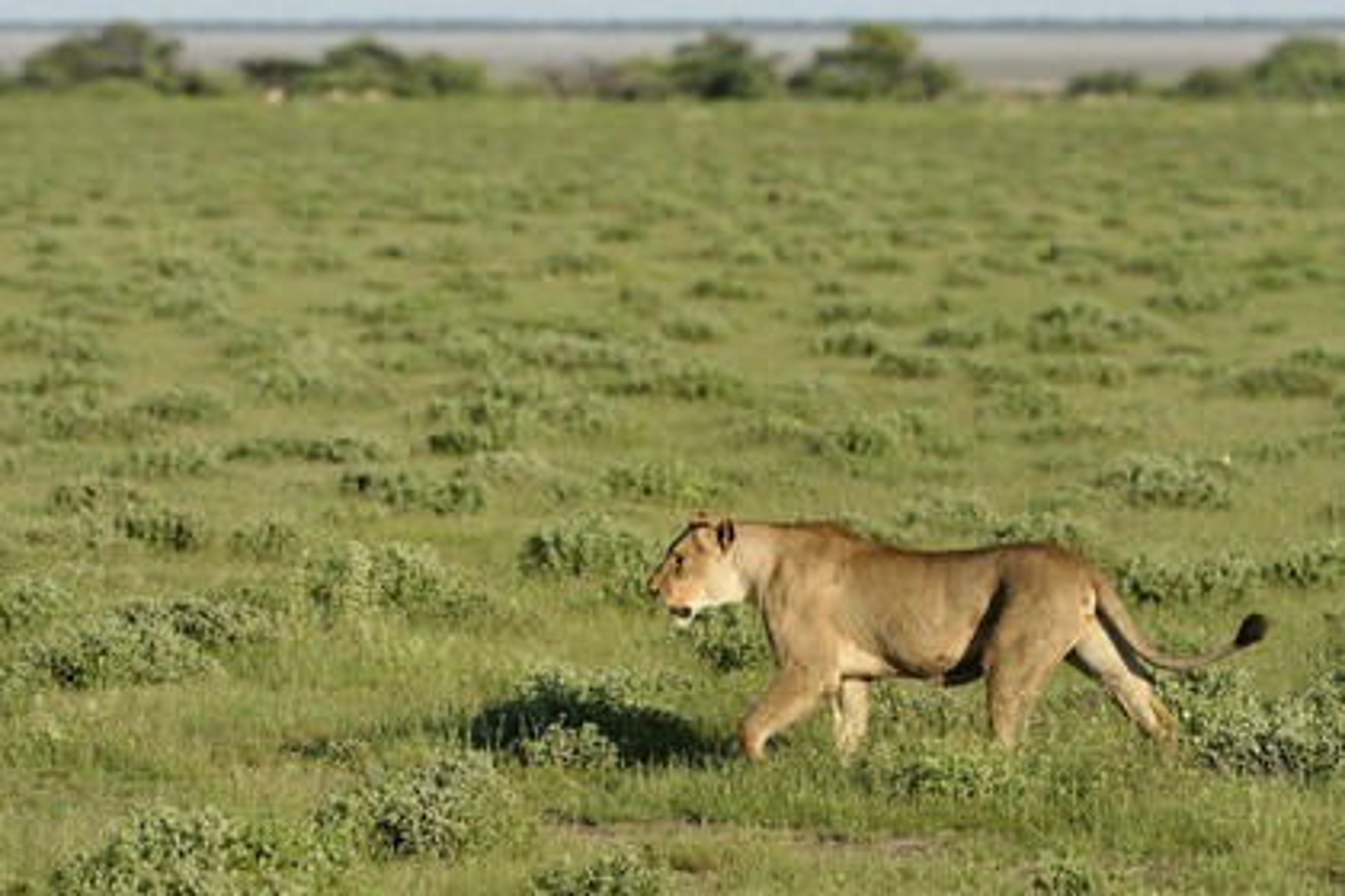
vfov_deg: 4.9
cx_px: 672
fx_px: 10460
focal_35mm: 280
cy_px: 448
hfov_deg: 7.4
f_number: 6.3
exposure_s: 1/1250
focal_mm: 280
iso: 400
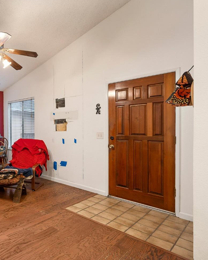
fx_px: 177
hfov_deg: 52.0
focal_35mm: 23
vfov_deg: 72.6
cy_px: 129
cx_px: 13
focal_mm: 16
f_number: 8
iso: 320
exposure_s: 1/4
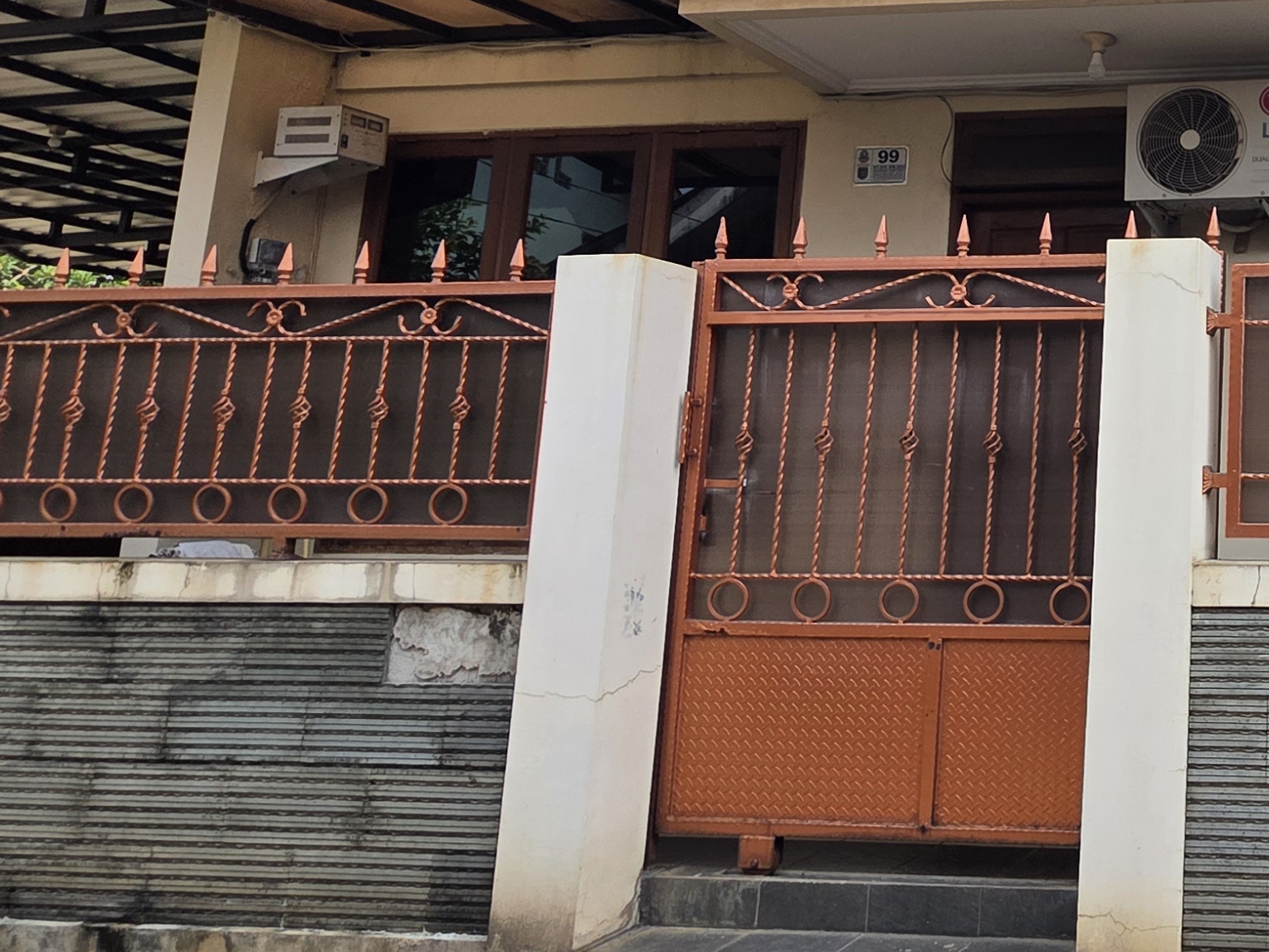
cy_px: 300
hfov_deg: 41.8
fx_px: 1247
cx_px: 1421
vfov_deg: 41.1
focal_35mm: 34
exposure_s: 1/1027
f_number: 1.9
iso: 40
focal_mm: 2.2
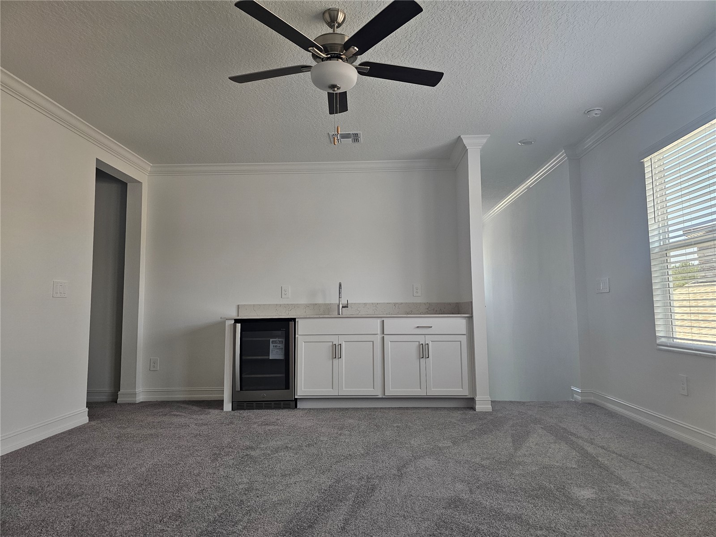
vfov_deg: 58.9
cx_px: 358
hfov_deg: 73.9
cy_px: 268
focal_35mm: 23
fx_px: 476
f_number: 1.7
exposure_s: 1/180
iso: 125
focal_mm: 6.3
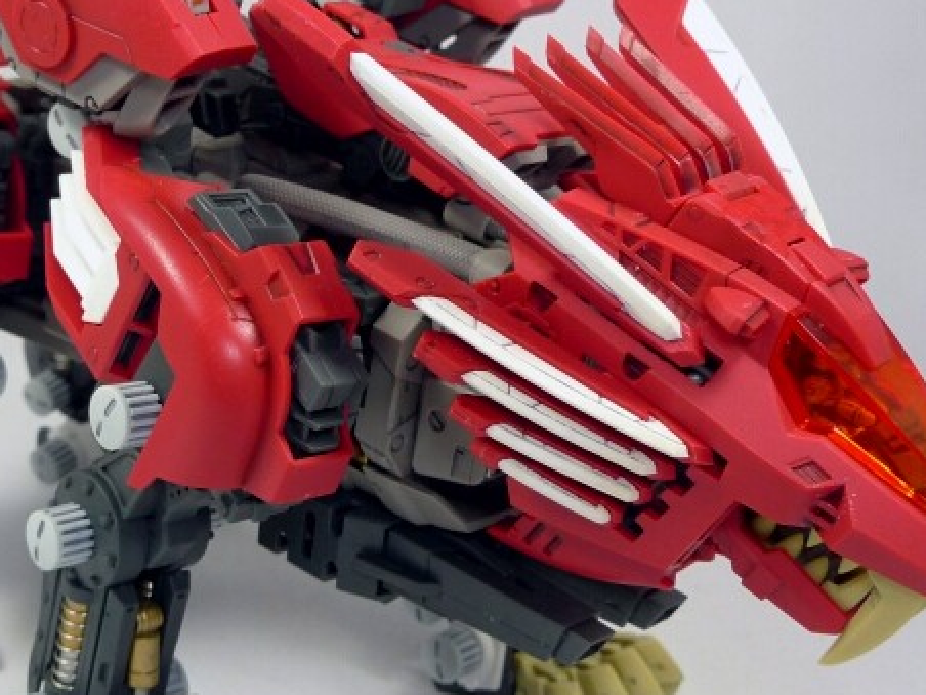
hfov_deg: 30.9
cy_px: 349
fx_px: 1659
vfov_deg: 23.7
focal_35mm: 62
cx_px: 287
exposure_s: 1/100
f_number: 4
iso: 200
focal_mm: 7.4
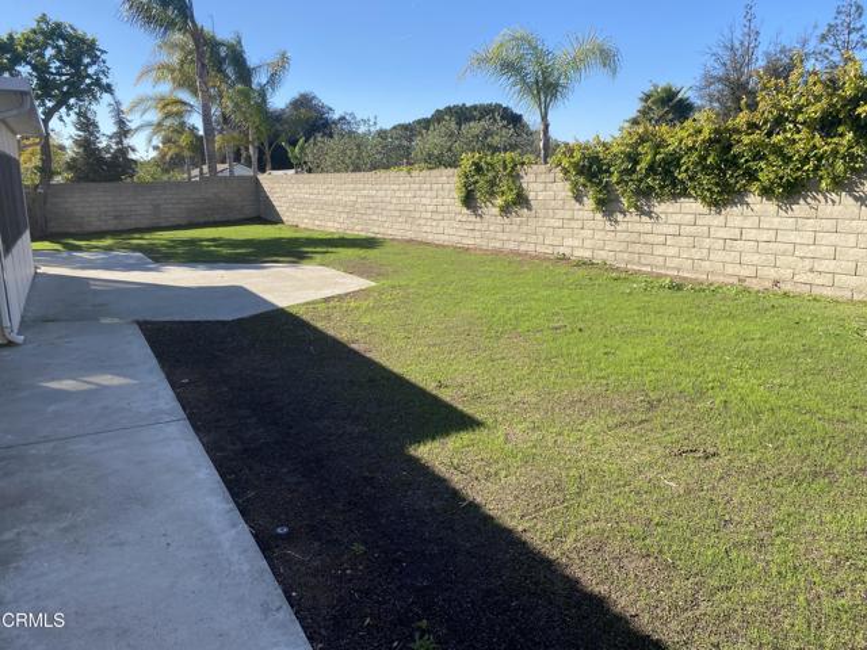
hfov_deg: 67.3
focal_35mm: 26
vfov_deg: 53.1
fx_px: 651
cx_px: 434
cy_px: 325
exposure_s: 1/1395
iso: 32
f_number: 1.8
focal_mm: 4.25
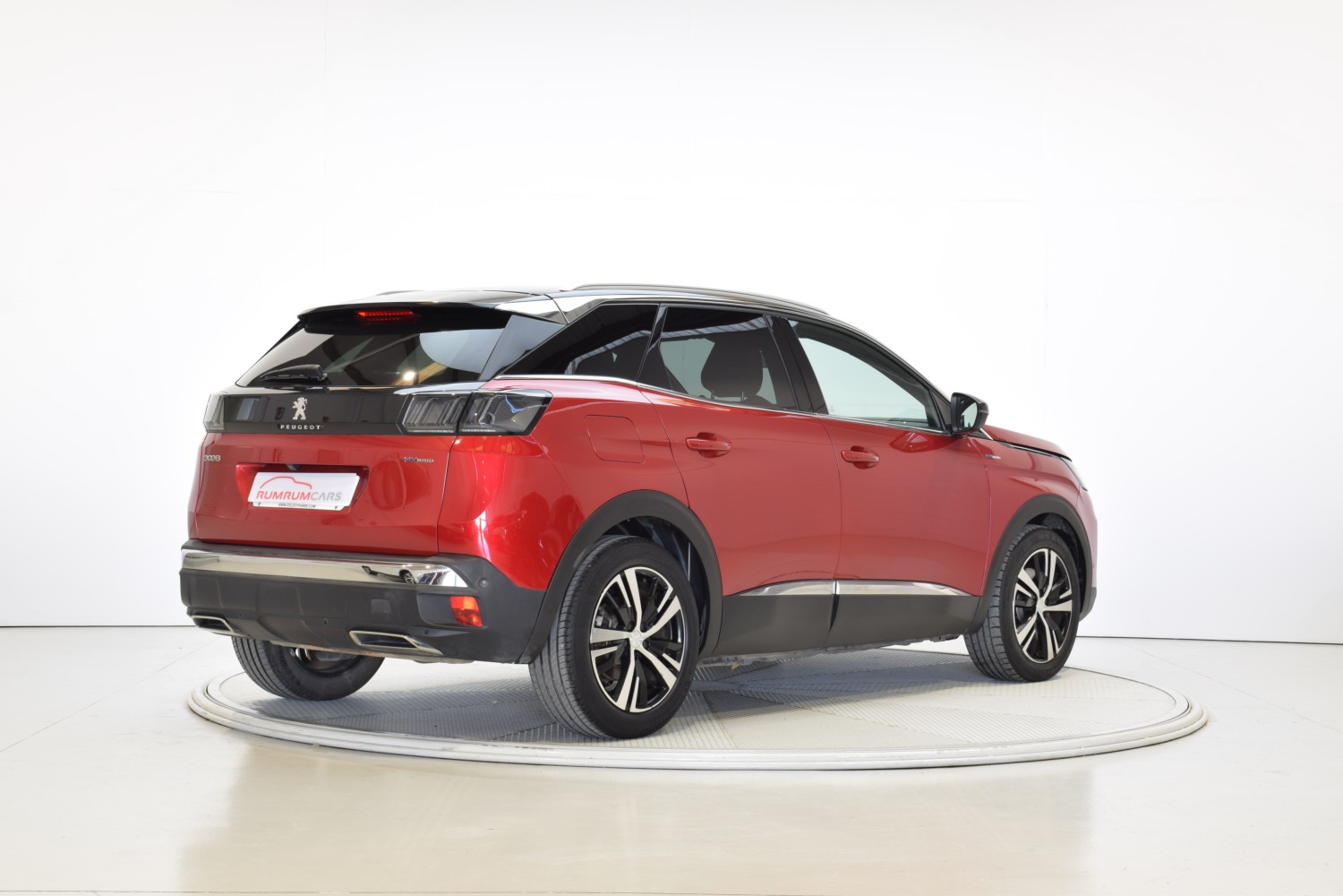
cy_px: 448
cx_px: 672
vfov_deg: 23.8
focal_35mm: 57
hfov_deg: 35.1
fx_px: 2126
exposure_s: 1/4
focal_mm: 38
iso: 100
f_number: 10
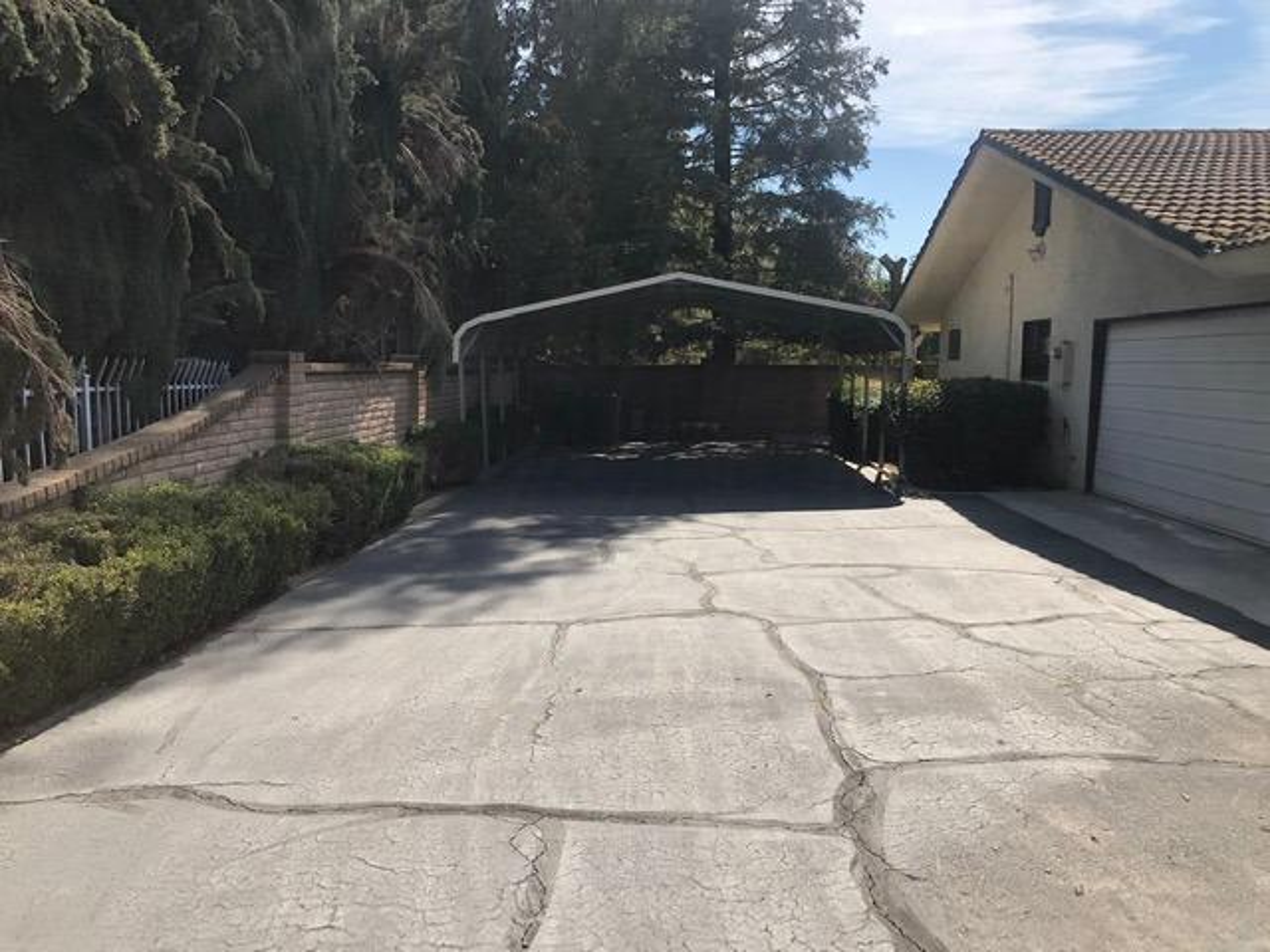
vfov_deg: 49.7
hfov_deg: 63.4
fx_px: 1027
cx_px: 635
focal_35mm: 28
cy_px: 476
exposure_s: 1/1116
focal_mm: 3.99
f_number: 1.8
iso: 20
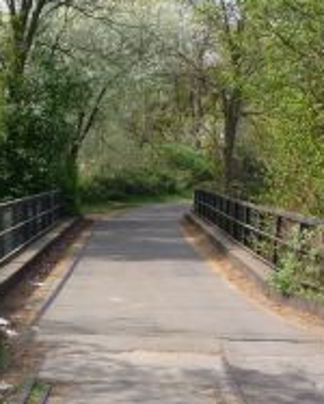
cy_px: 220
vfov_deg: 23.8
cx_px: 125
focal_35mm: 80
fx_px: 957
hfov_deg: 19.2
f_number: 4
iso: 100
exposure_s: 1/400
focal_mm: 5.2
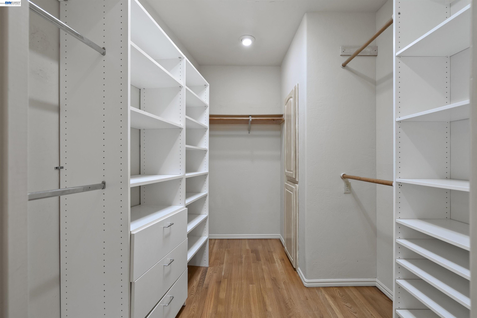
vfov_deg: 73.8
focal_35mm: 16
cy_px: 159
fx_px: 212
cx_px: 238
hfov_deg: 96.7
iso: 1000
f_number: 8
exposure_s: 1/20
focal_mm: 16
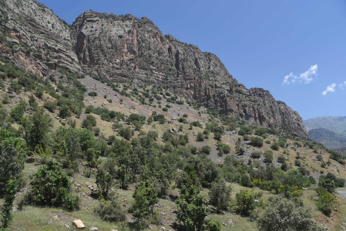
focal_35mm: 31
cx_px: 173
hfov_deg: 60.3
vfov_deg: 42.3
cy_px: 116
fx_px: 298
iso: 100
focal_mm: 31
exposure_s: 1/500
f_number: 5.6
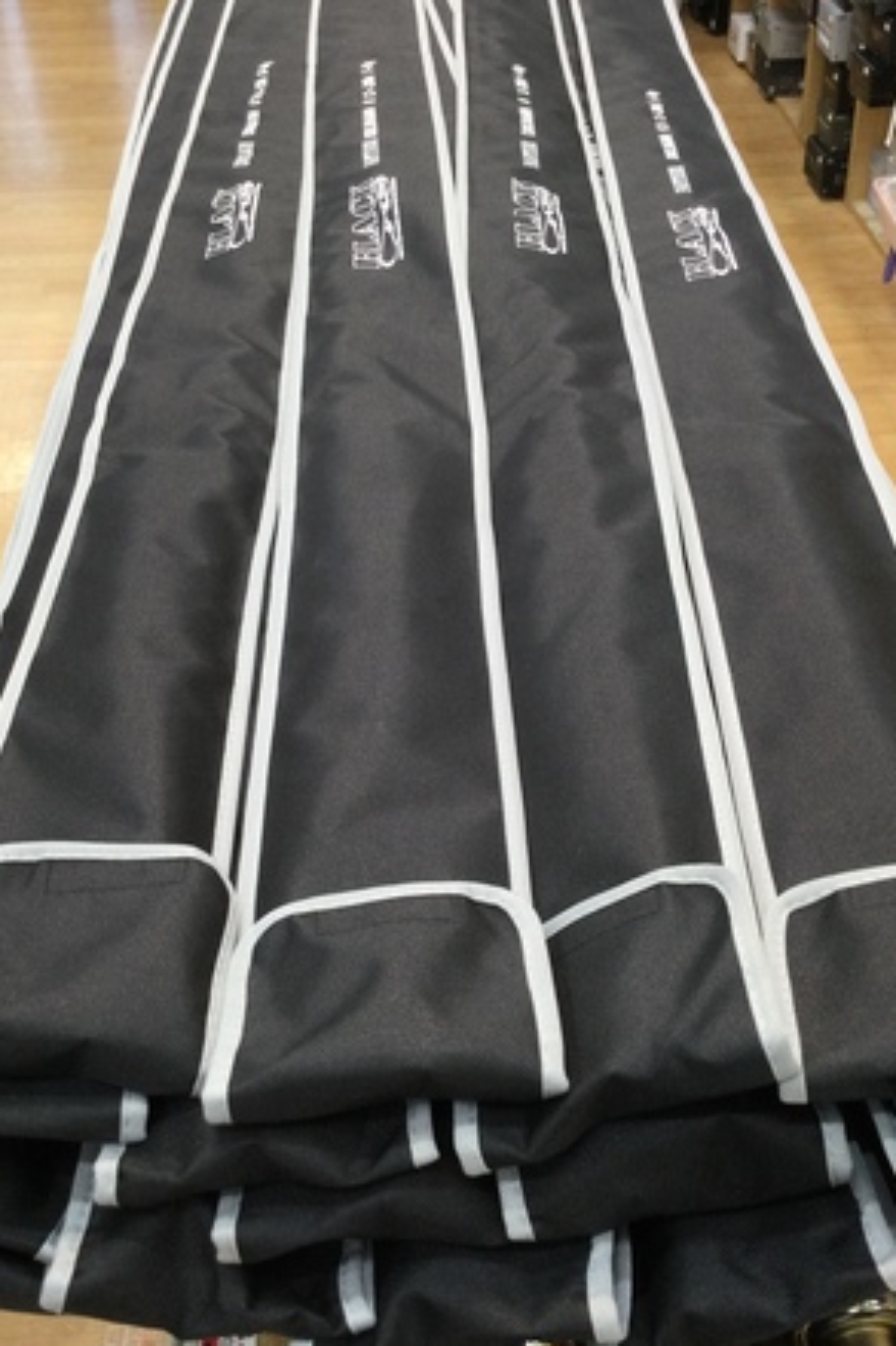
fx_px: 1644
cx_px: 450
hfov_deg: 30.5
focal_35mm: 44
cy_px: 679
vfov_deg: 44.5
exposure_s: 1/30
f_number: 2.4
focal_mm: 3.3
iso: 50
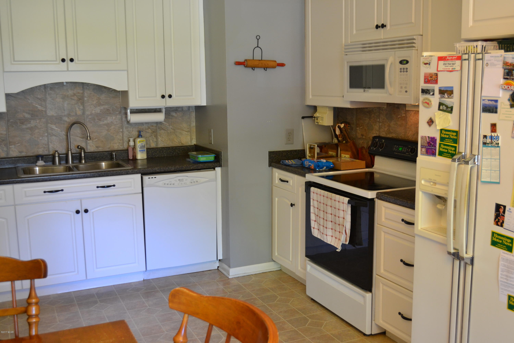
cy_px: 172
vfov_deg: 34.2
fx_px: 557
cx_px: 257
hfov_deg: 49.6
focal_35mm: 39
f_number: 4.2
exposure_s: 1/15
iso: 450
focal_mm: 26
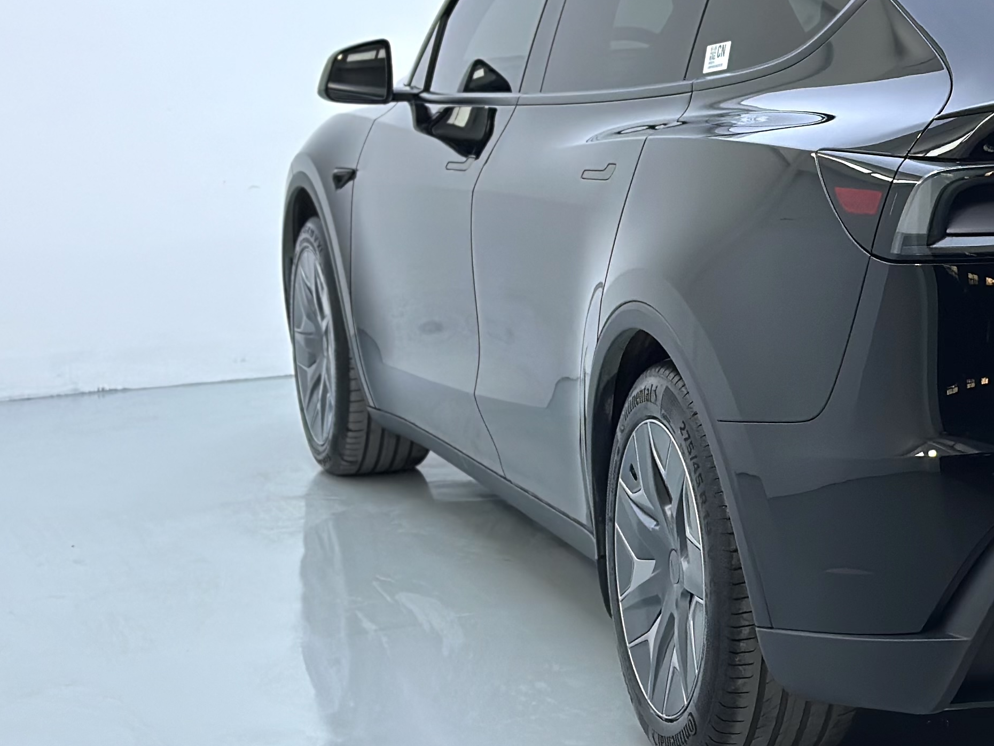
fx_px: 2987
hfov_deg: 18.4
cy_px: 317
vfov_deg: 14.2
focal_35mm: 104
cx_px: 1005
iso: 80
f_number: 1.78
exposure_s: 1/354
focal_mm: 6.86
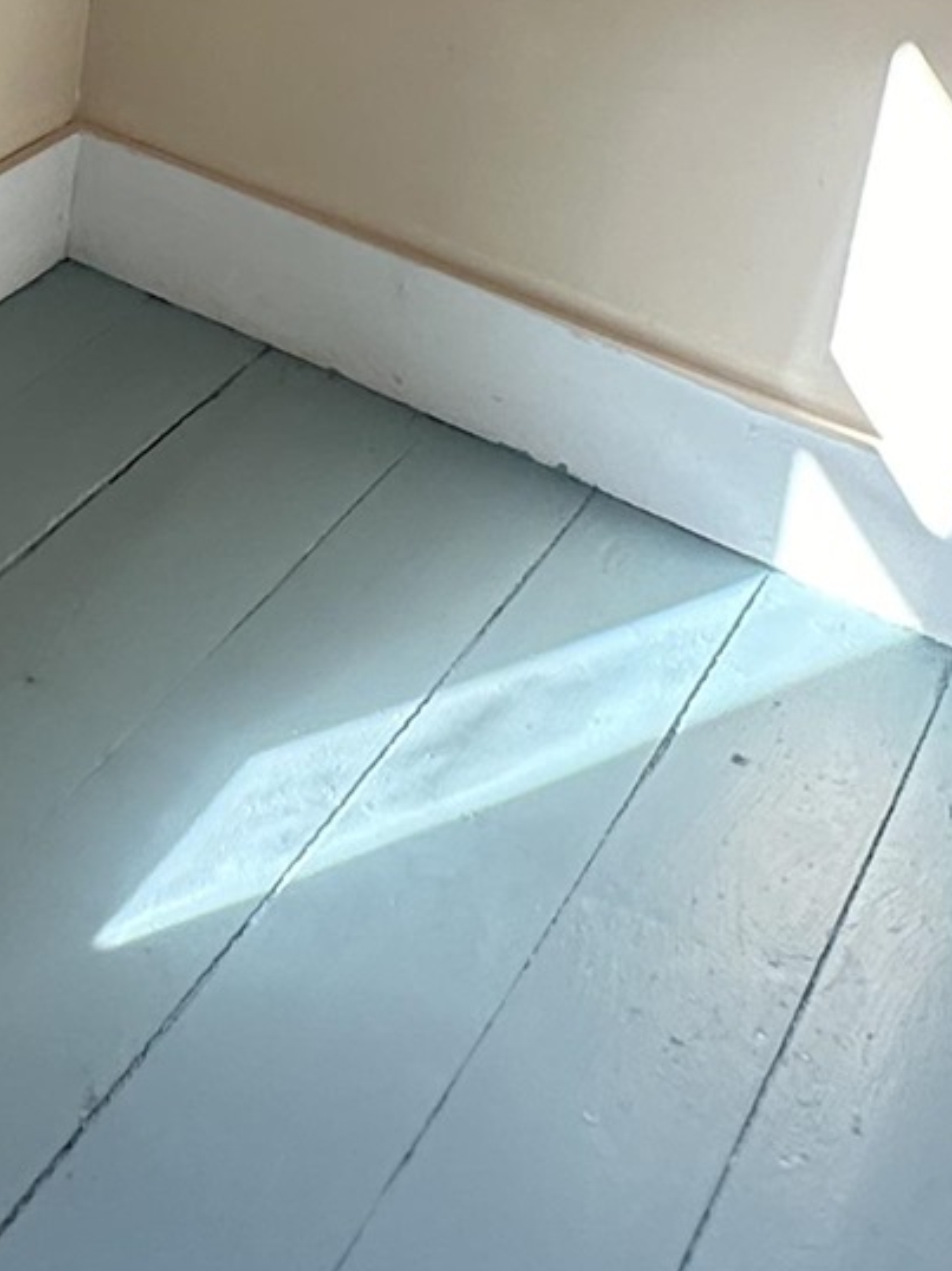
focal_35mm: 60
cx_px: -40
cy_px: -369
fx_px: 2202
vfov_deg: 27.2
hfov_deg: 23.2
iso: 125
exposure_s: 1/99
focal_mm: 2.22
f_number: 2.2
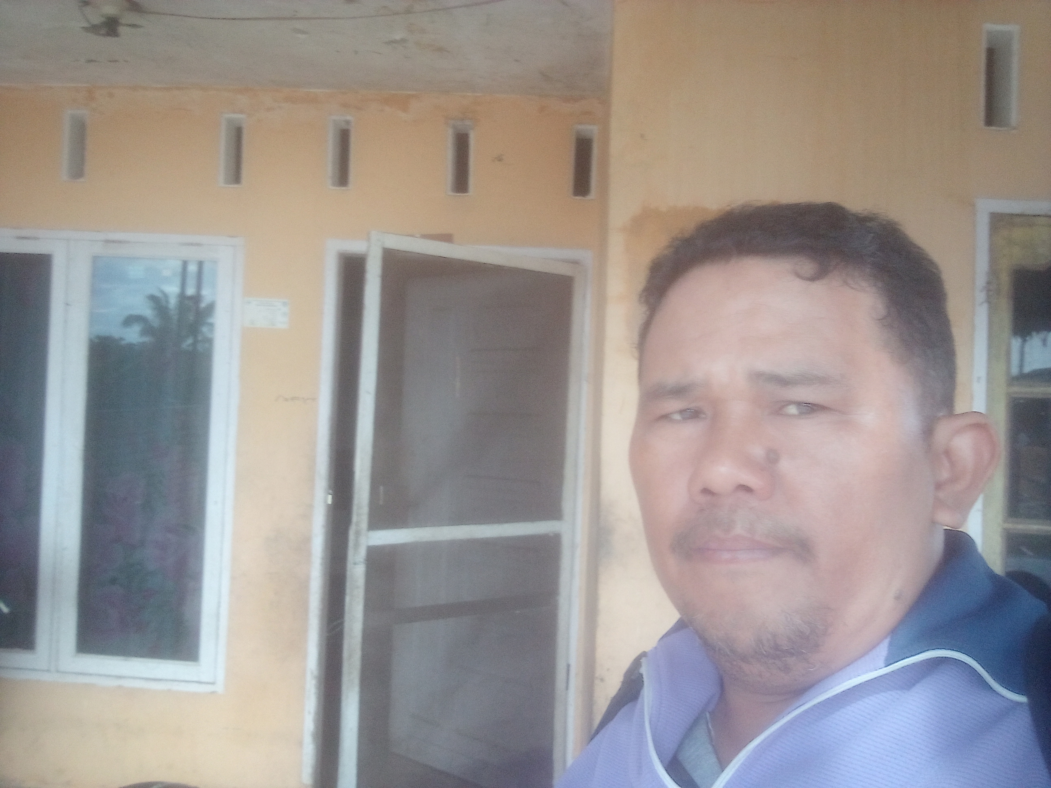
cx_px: 526
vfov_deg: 49.7
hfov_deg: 63.4
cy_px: 394
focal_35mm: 28
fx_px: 850
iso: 181
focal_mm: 2.64
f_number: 2
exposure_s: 1/100
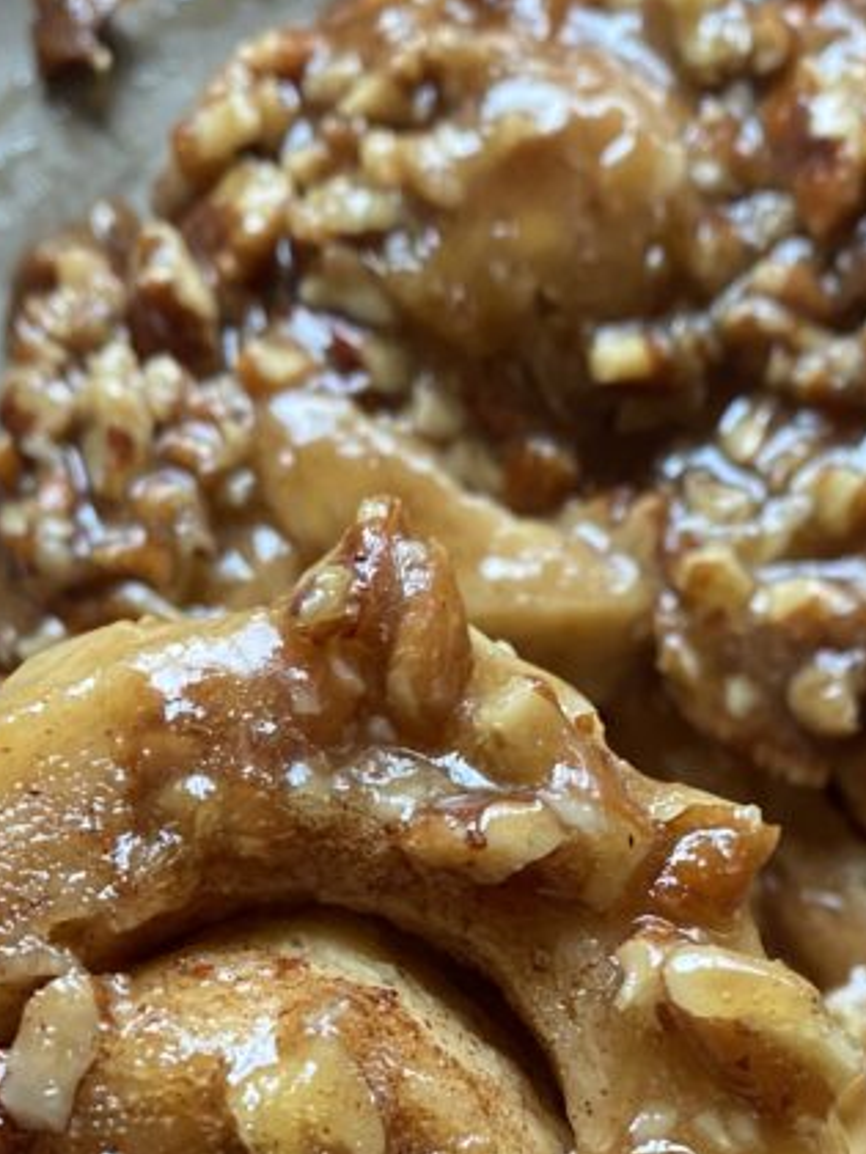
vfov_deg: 29.8
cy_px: 1118
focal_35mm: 61
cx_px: 445
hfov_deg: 24.0
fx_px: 2035
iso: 125
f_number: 1.8
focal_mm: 4.25
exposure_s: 1/60
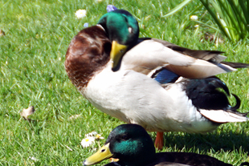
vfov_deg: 5.3
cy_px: 103
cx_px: 168
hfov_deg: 7.9
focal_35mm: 261
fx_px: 1806
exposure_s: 1/250
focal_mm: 90
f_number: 6.3
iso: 100
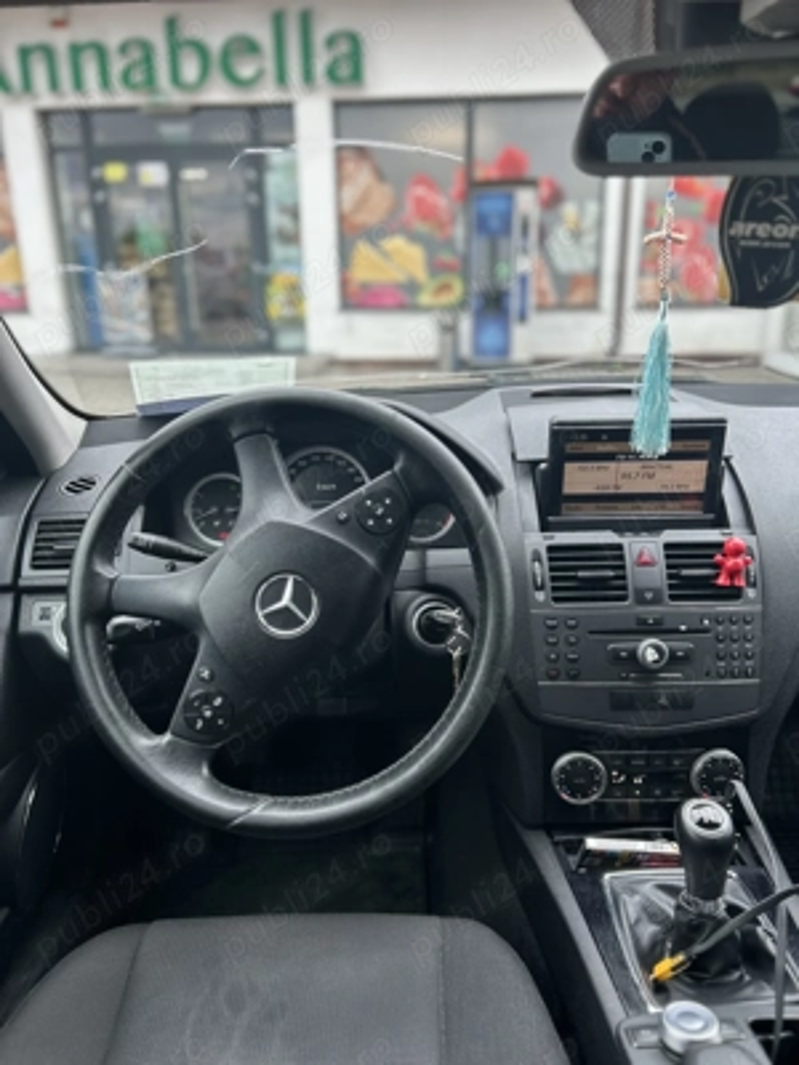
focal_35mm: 26
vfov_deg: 67.3
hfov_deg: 53.1
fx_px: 800
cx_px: 400
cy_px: 532
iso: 40
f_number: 1.5
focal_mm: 5.7
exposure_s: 1/164
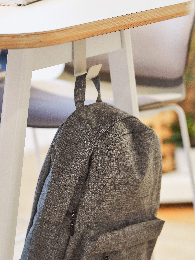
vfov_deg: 11.9
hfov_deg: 8.9
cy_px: 120
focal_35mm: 166
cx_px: 98
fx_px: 1247
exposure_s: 1/200
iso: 800
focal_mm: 102
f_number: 2.8
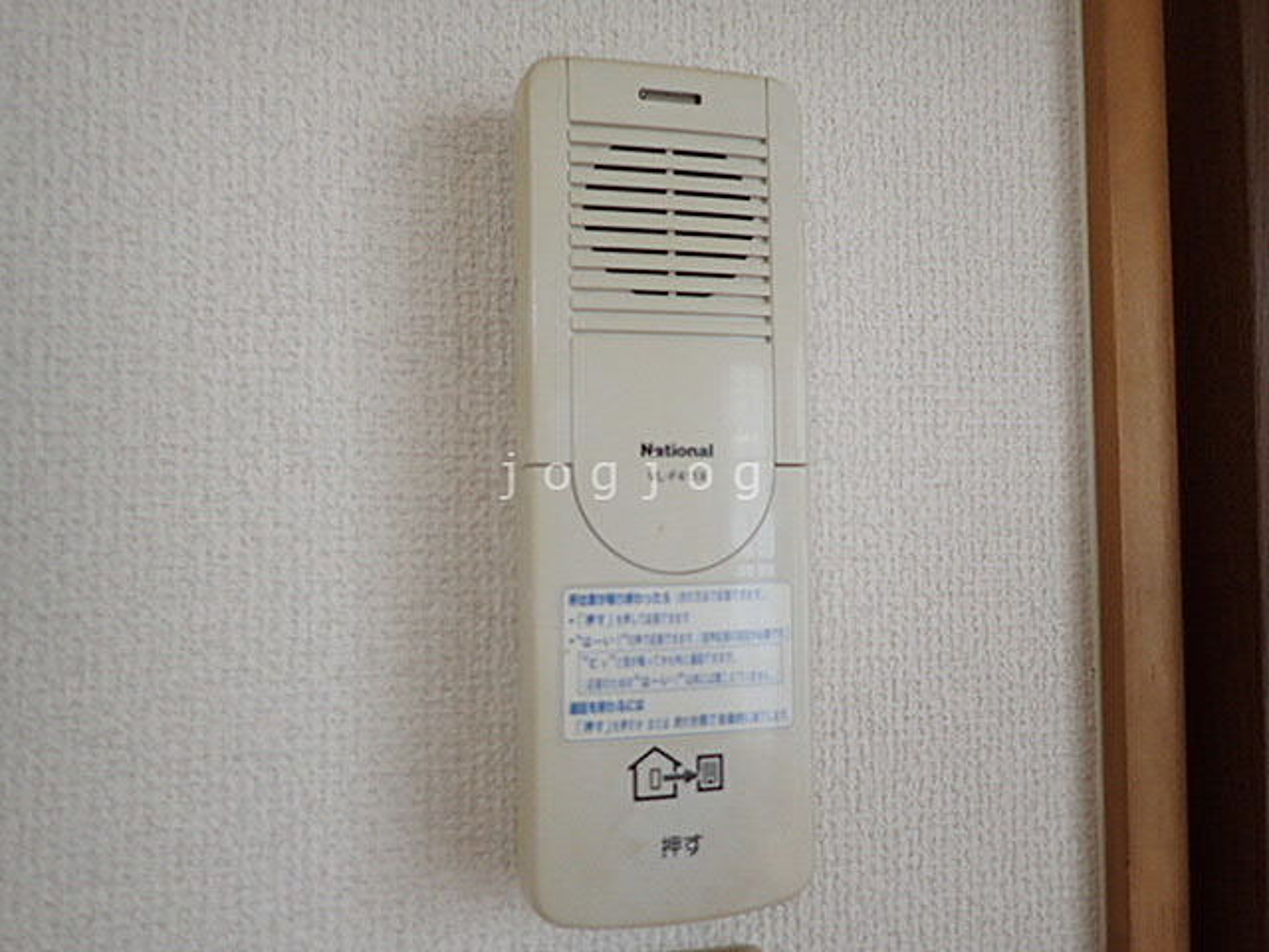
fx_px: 916
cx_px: 634
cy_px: 476
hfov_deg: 69.4
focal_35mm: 25
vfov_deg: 54.9
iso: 250
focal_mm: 4.5
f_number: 2
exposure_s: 1/30
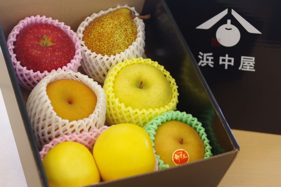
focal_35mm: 75
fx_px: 585
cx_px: 140
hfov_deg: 27.0
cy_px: 94
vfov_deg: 18.1
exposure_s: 1/100
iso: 400
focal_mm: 50
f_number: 2.8
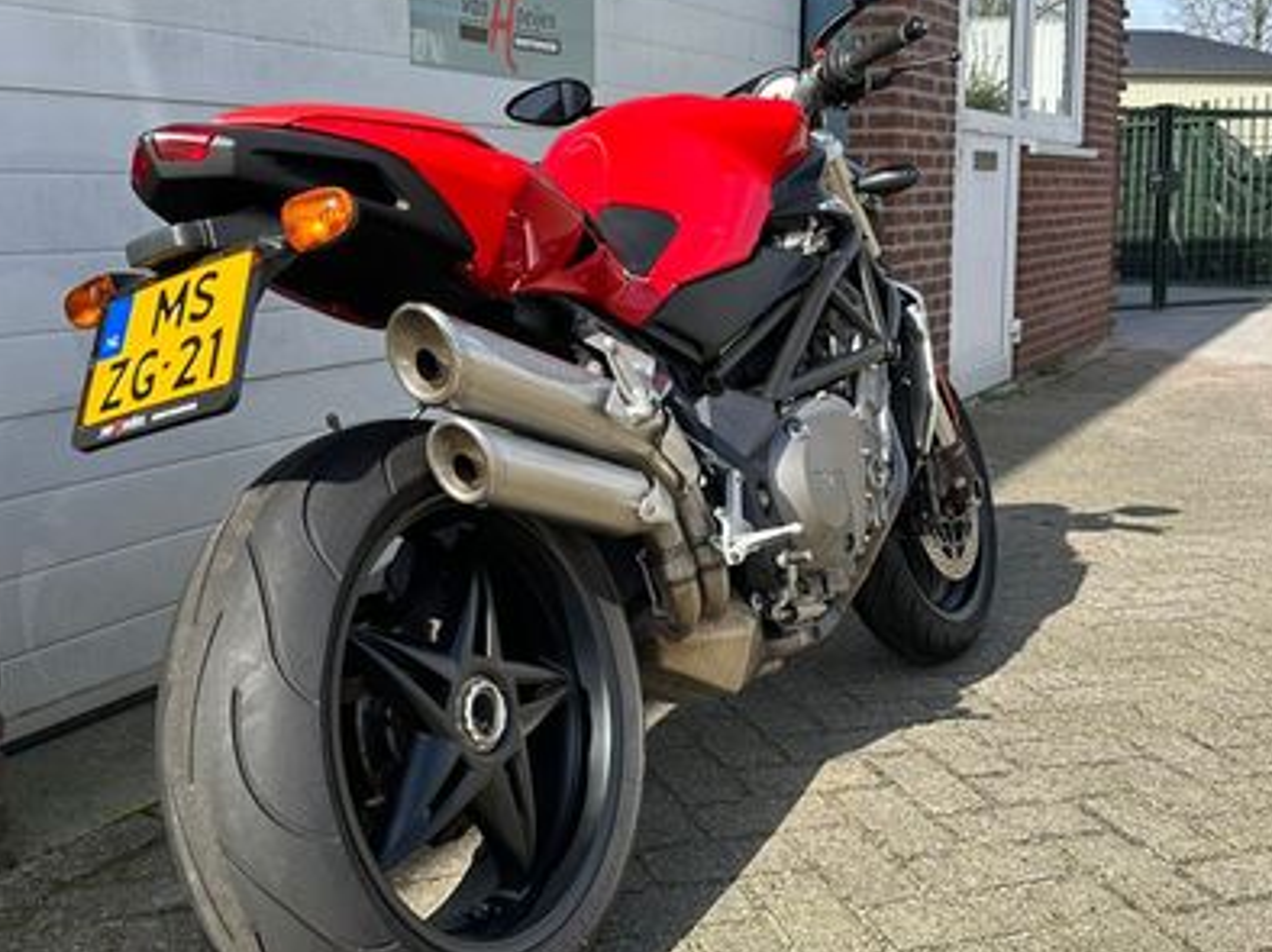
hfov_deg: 47.8
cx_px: 565
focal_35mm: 39
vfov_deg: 36.7
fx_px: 1432
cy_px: 416
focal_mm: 6.86
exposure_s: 1/2155
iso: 80
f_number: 1.78
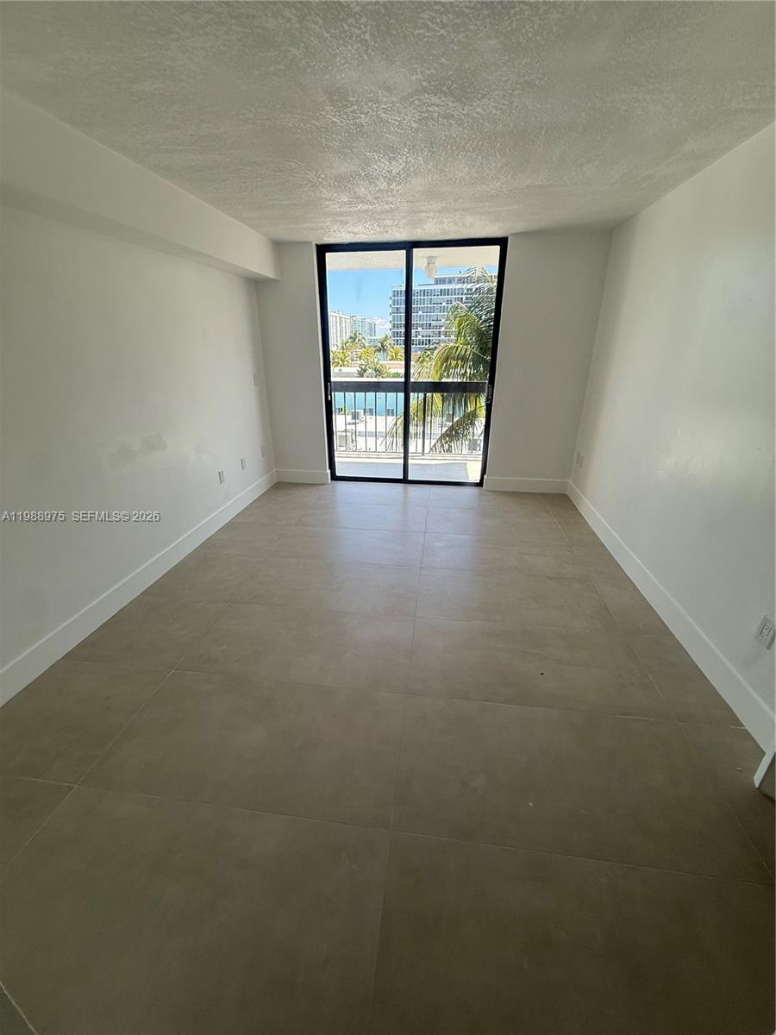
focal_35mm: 14
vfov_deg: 102.1
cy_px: 518
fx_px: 418
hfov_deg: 85.7
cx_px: 388
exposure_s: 1/421
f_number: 2.2
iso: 50
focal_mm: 2.22
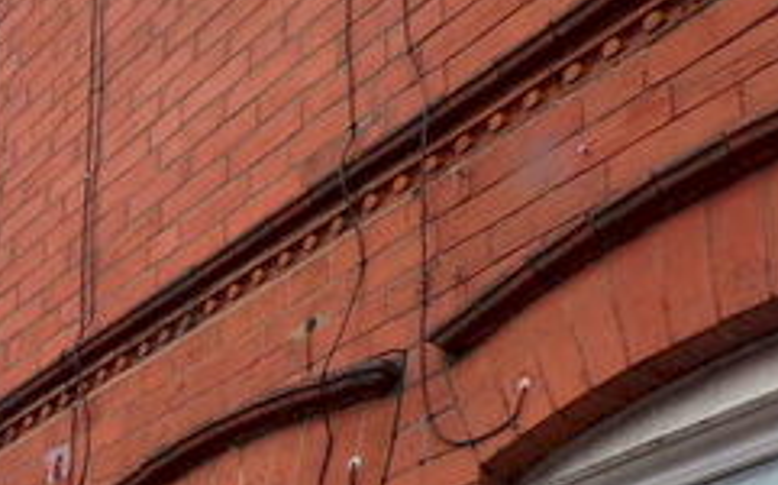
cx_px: -129
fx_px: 1567
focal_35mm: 74
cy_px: 771
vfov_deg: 15.8
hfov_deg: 25.4
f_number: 5.8
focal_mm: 4.3
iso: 80
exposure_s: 1/180
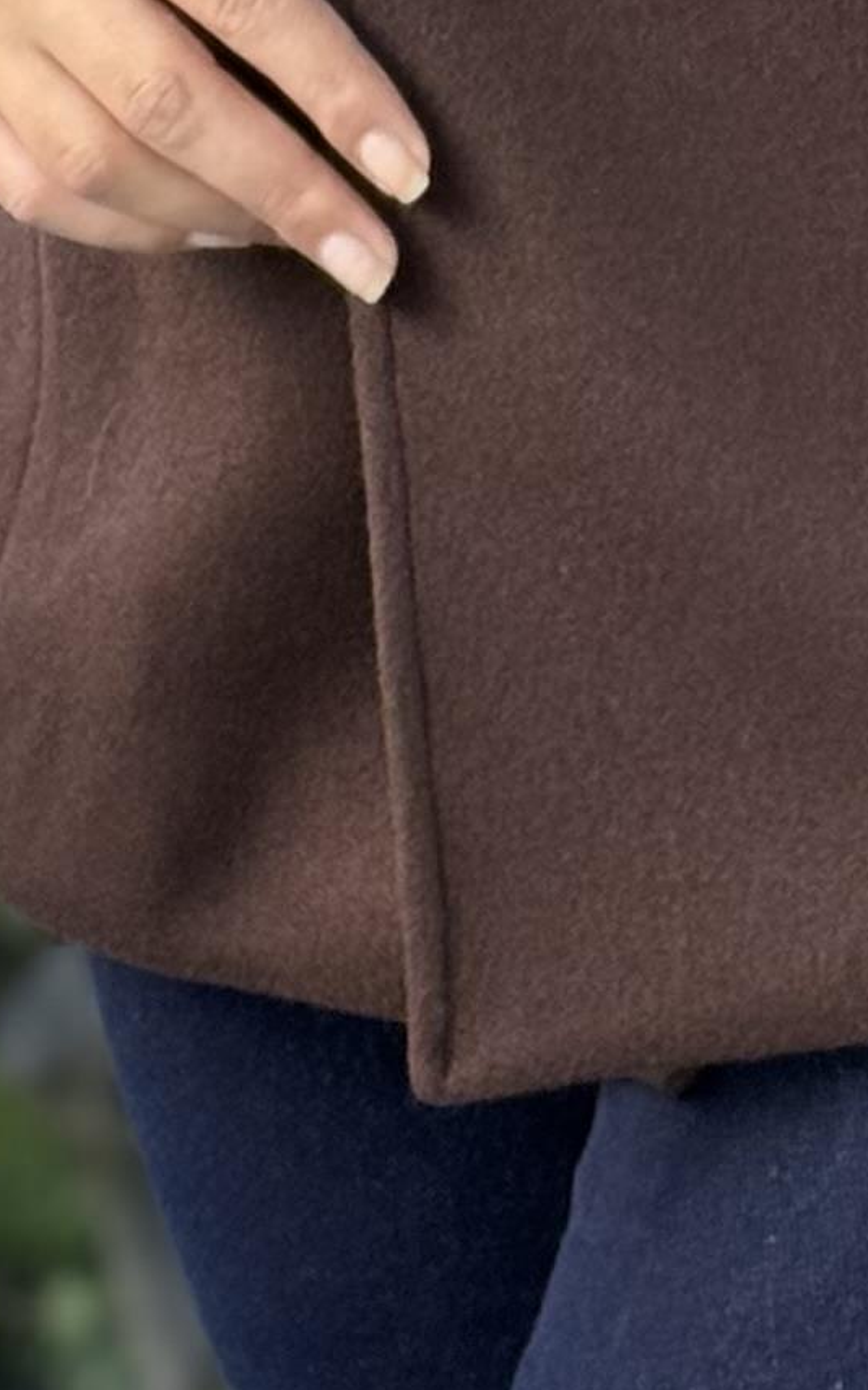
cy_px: -813
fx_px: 9088
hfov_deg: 5.5
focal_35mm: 240
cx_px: 853
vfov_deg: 8.5
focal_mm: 6.76
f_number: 1.78
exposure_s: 1/178
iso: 80
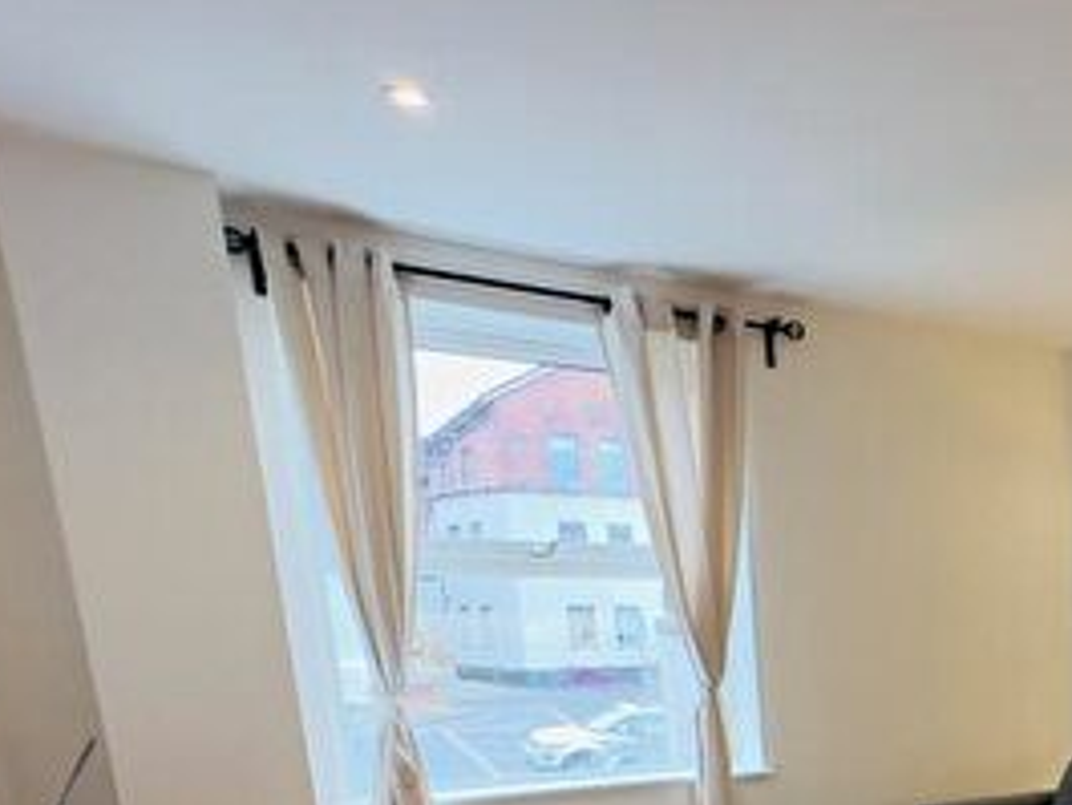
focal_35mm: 37
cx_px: 1100
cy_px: 880
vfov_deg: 33.8
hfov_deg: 42.4
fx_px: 1146
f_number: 2.2
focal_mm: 2.22
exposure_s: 1/100
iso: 125
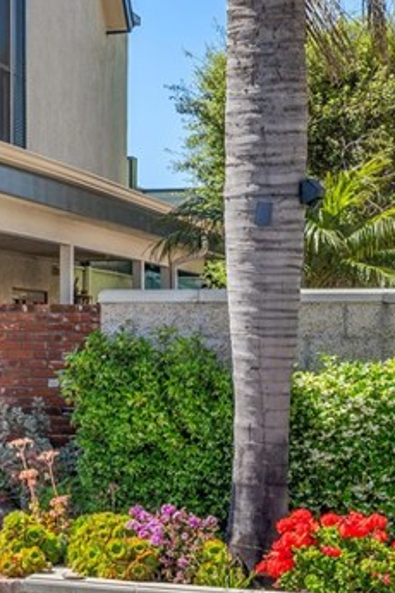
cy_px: 169
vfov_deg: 20.7
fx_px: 1613
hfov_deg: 12.6
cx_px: -337
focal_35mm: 98
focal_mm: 33
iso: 80
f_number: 9
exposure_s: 1/100
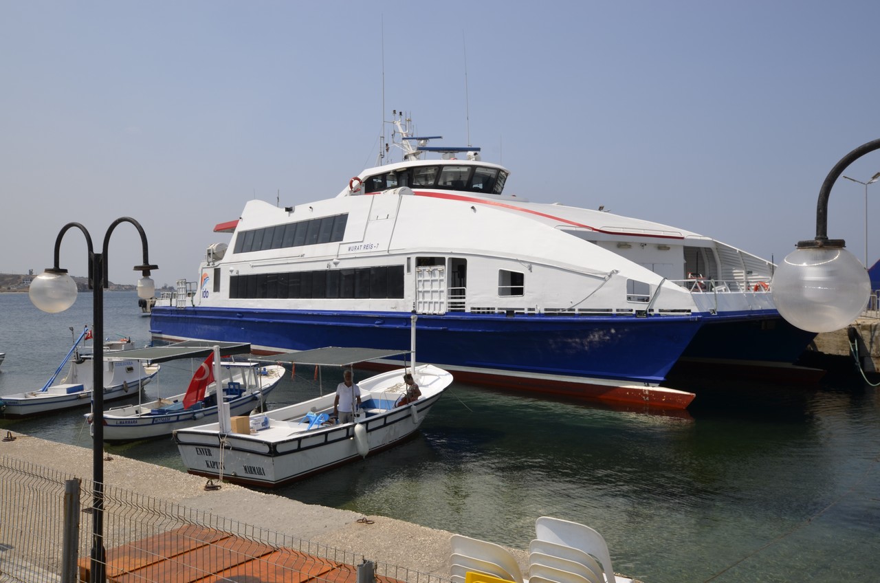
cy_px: 292
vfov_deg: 43.4
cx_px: 440
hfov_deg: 62.0
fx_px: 732
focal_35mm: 30
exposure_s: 1/200
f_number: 11
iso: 100
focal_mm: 20
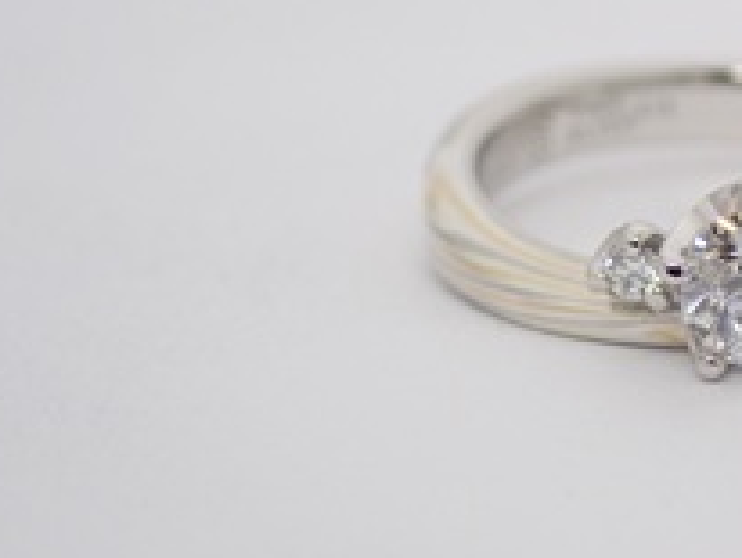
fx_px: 3841
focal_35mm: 179
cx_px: 756
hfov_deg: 10.9
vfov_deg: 8.3
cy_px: 229
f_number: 4.3
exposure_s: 1/125
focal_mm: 14.62
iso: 200
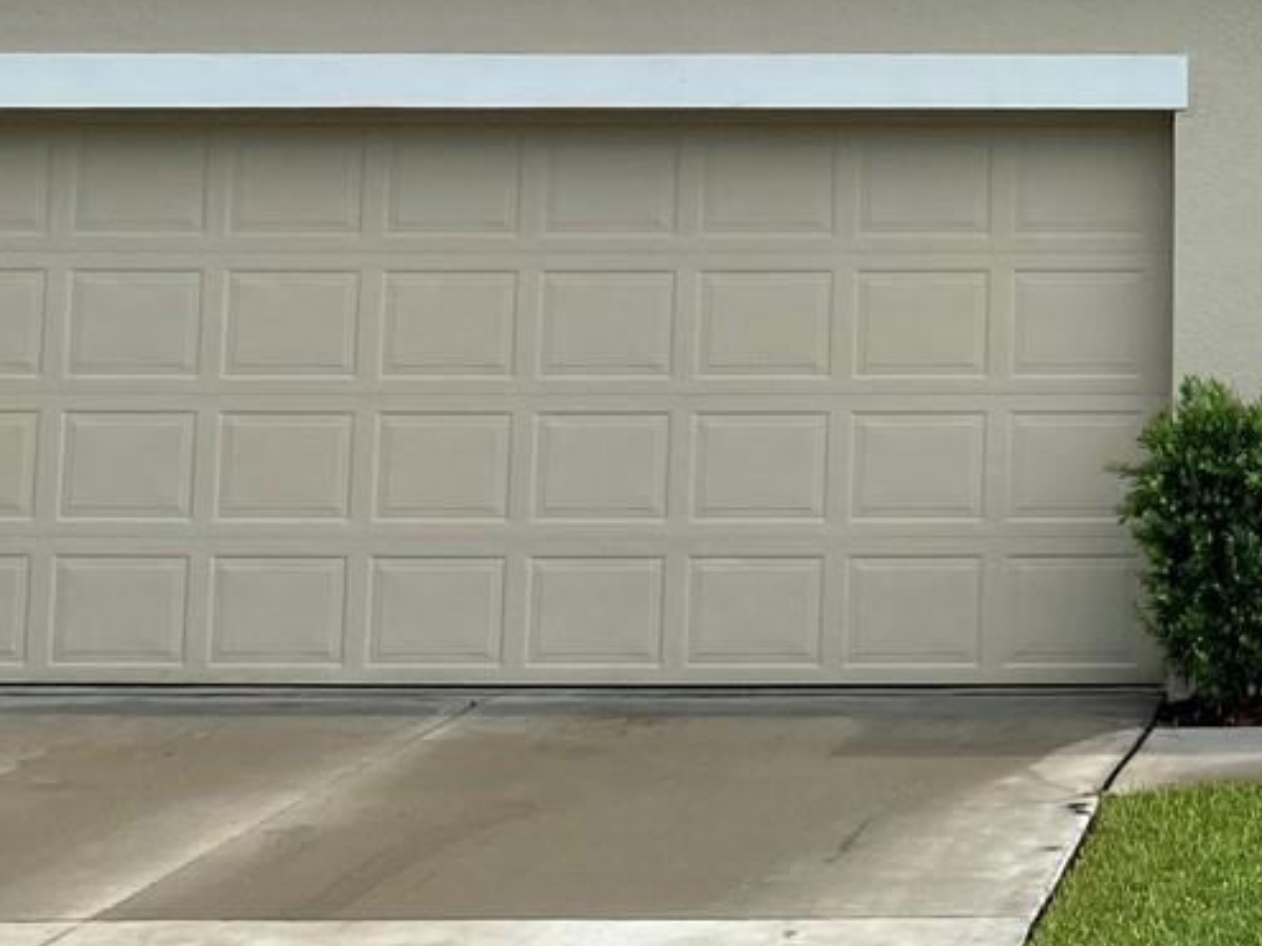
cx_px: 1423
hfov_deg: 21.9
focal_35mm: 84
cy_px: 46
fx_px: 3062
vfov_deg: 17.2
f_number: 1.8
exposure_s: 1/2141
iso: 32
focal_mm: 4.25
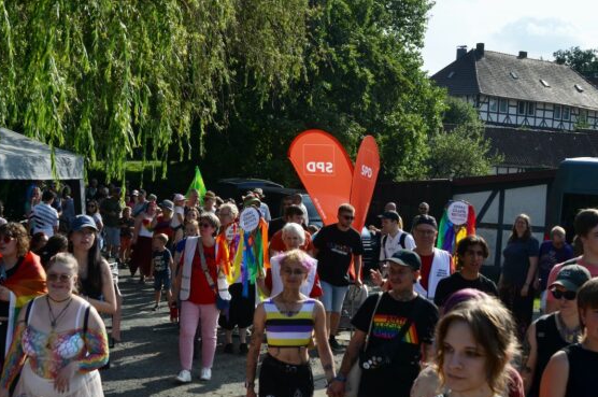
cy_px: 204
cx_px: 315
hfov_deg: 34.5
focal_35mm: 58
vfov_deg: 23.3
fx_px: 962
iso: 100
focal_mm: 28
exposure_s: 1/250
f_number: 8
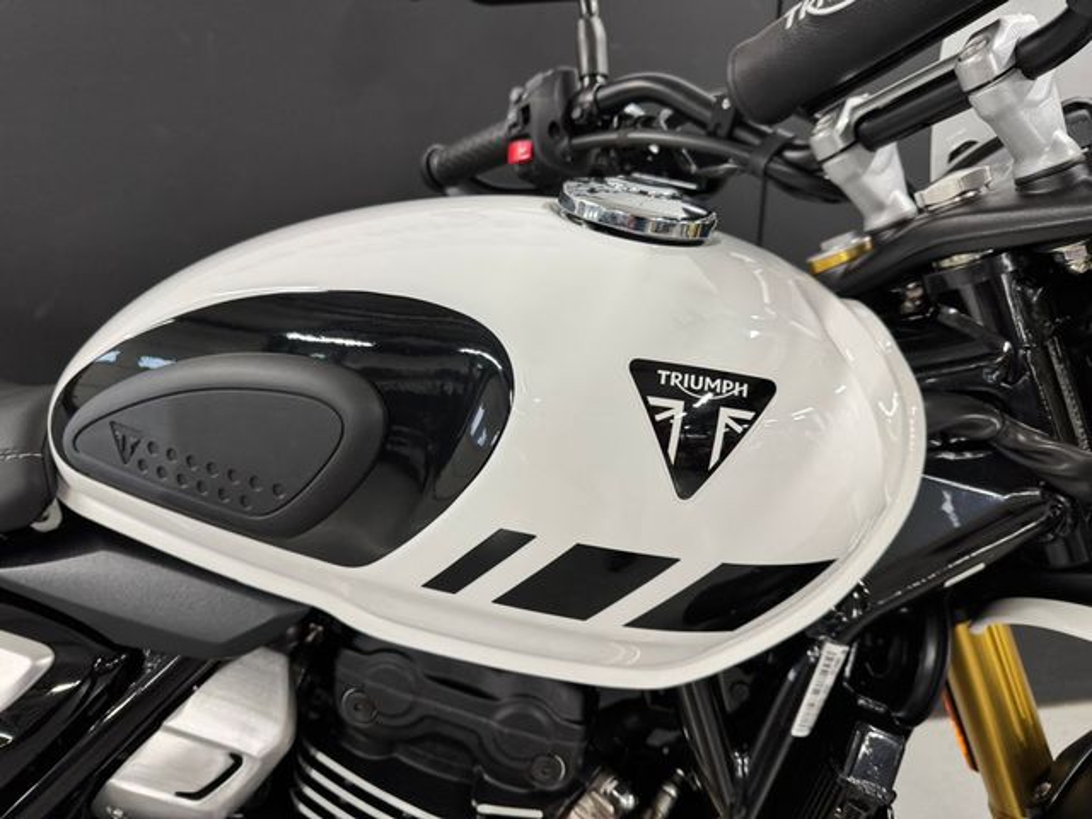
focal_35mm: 24
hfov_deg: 71.6
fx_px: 757
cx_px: 546
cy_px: 410
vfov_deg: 56.8
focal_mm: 6.76
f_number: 1.78
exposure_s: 1/100
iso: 200
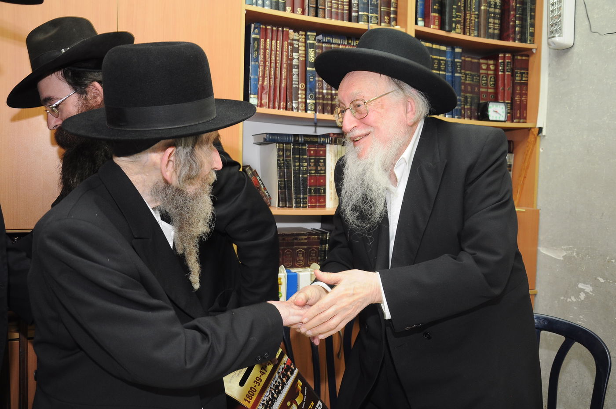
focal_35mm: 33
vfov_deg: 39.9
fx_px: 564
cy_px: 204
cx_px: 308
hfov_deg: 57.3
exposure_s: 1/60
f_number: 4.5
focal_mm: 22
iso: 500
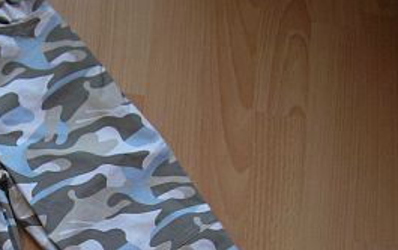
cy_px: 245
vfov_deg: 18.7
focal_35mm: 68
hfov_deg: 29.1
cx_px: 45
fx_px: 738
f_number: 2.9
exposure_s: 1/29
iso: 126
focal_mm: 5.7
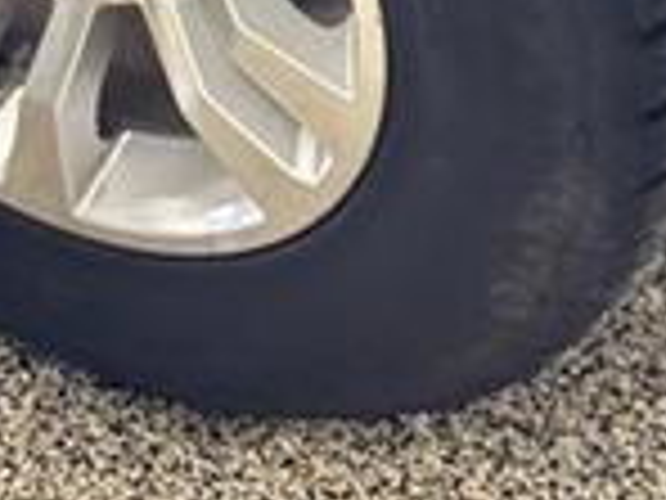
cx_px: 400
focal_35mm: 163
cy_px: -288
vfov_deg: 8.8
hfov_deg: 12.1
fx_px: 3136
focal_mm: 6.76
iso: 320
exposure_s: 1/40
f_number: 1.78
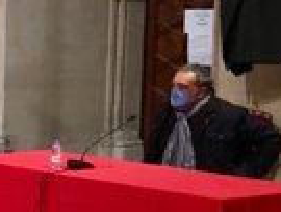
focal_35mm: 137
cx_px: -306
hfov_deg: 12.4
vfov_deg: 10.9
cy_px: 116
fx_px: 1115
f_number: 2.2
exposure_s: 1/33
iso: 125
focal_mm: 4.15
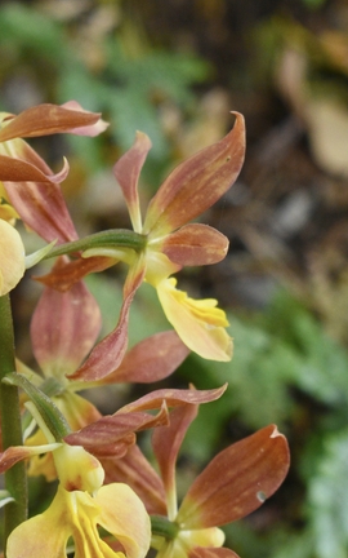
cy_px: 234
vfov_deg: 12.0
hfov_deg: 7.5
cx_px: 57
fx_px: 2640
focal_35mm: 174
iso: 900
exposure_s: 1/80
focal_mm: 48
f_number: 9
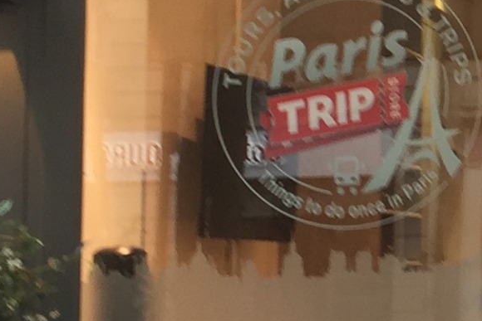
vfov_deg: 8.8
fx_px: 2089
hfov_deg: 12.3
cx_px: 812
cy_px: 161
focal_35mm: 156
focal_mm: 4.15
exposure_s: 1/50
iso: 32
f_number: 2.2
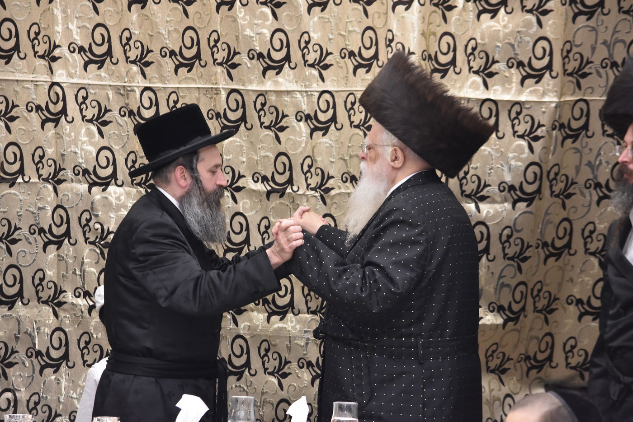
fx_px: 3165
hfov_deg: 11.4
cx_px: 316
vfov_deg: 7.6
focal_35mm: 180
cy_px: 211
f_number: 5.6
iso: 2000
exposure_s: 1/100
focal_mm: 120
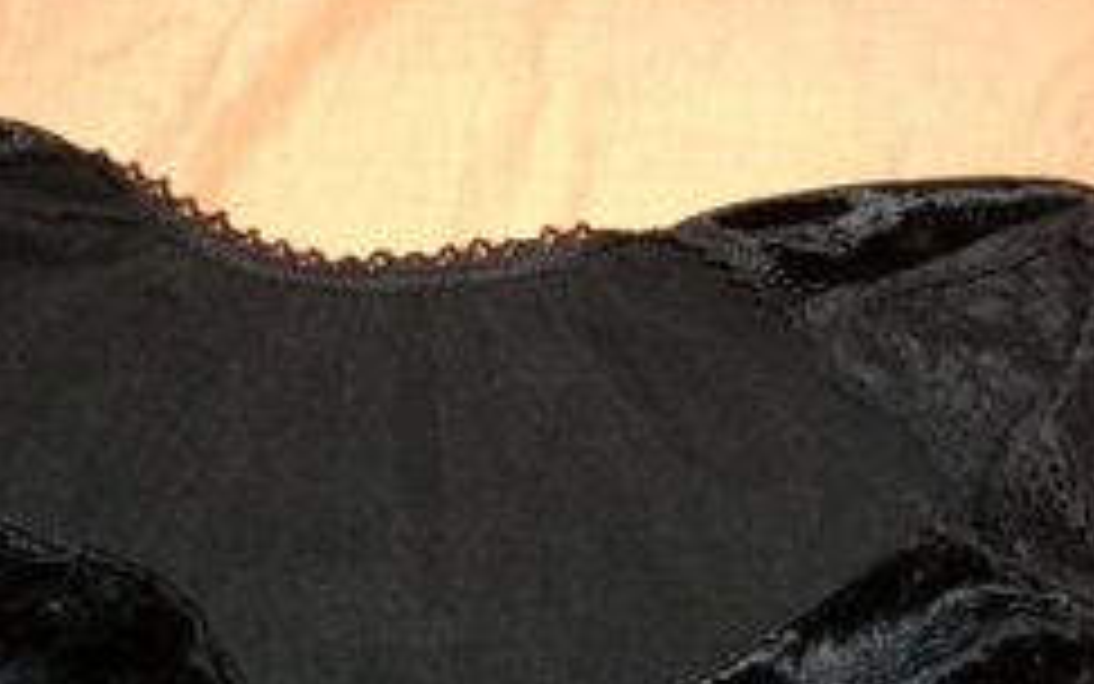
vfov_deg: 18.7
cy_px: 747
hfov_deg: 30.6
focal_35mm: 67
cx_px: 536
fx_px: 1998
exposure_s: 1/40
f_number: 2.9
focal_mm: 5.7
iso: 80
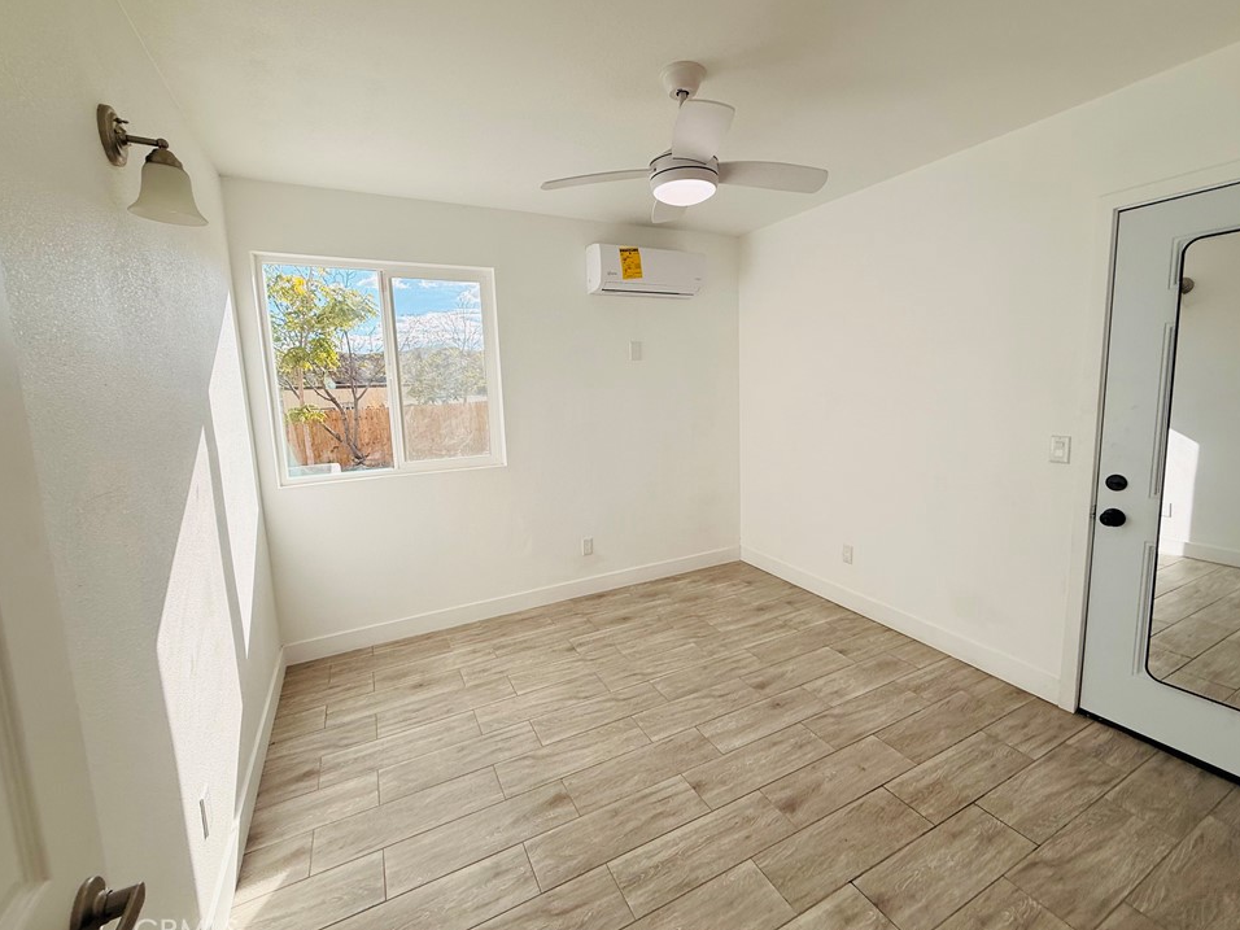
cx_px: 636
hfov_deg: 98.2
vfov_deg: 81.7
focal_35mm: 15
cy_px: 451
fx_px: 537
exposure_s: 1/638
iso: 50
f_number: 2.2
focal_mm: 2.22
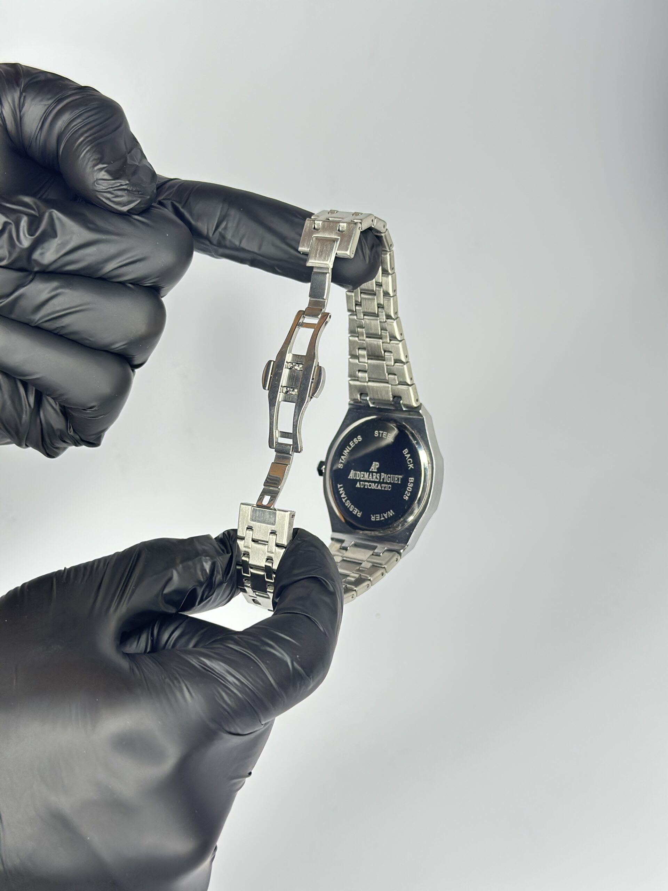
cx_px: 334
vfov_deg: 39.7
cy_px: 446
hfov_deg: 30.3
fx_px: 1235
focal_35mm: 48
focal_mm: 6.86
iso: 125
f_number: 1.78
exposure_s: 1/111
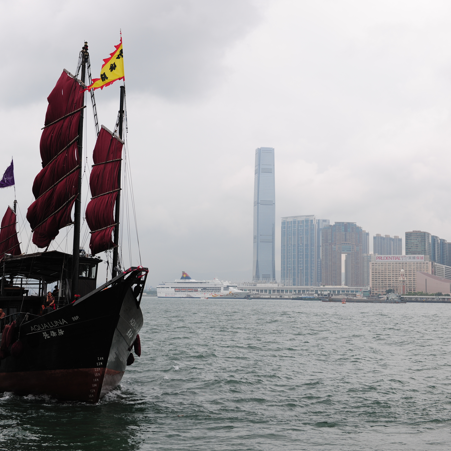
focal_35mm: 52
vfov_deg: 32.8
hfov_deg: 32.8
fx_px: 766
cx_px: 223
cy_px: 228
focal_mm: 40
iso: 200
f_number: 4
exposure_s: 1/1250
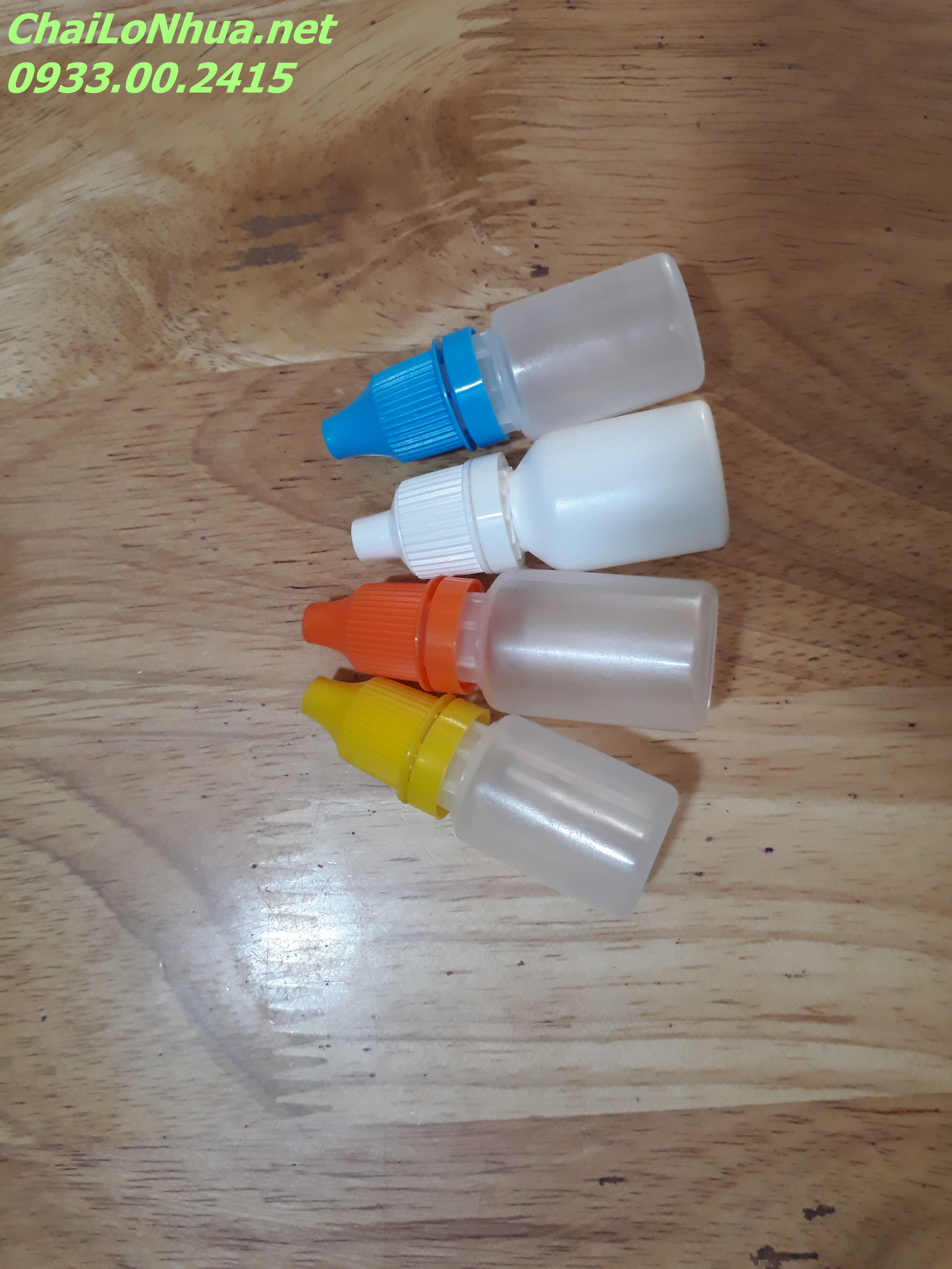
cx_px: 476
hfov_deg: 51.4
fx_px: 990
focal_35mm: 27
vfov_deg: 65.3
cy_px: 634
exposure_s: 1/25
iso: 160
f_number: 1.9
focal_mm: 3.6
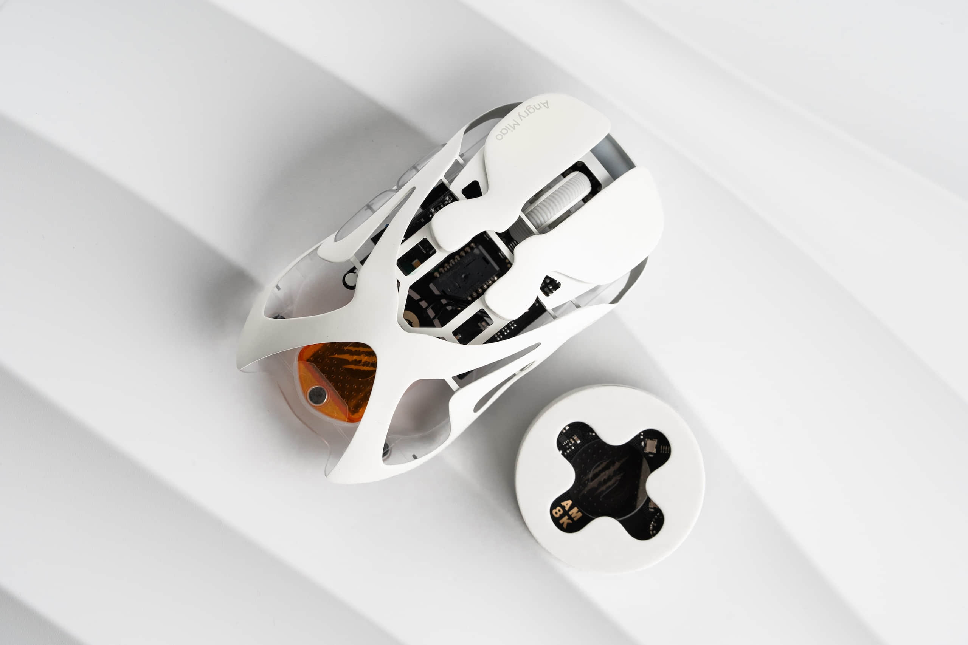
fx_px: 2420
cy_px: 322
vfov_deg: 15.2
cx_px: 484
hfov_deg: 22.6
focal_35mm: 90
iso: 640
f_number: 8
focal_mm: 90
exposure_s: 1/80
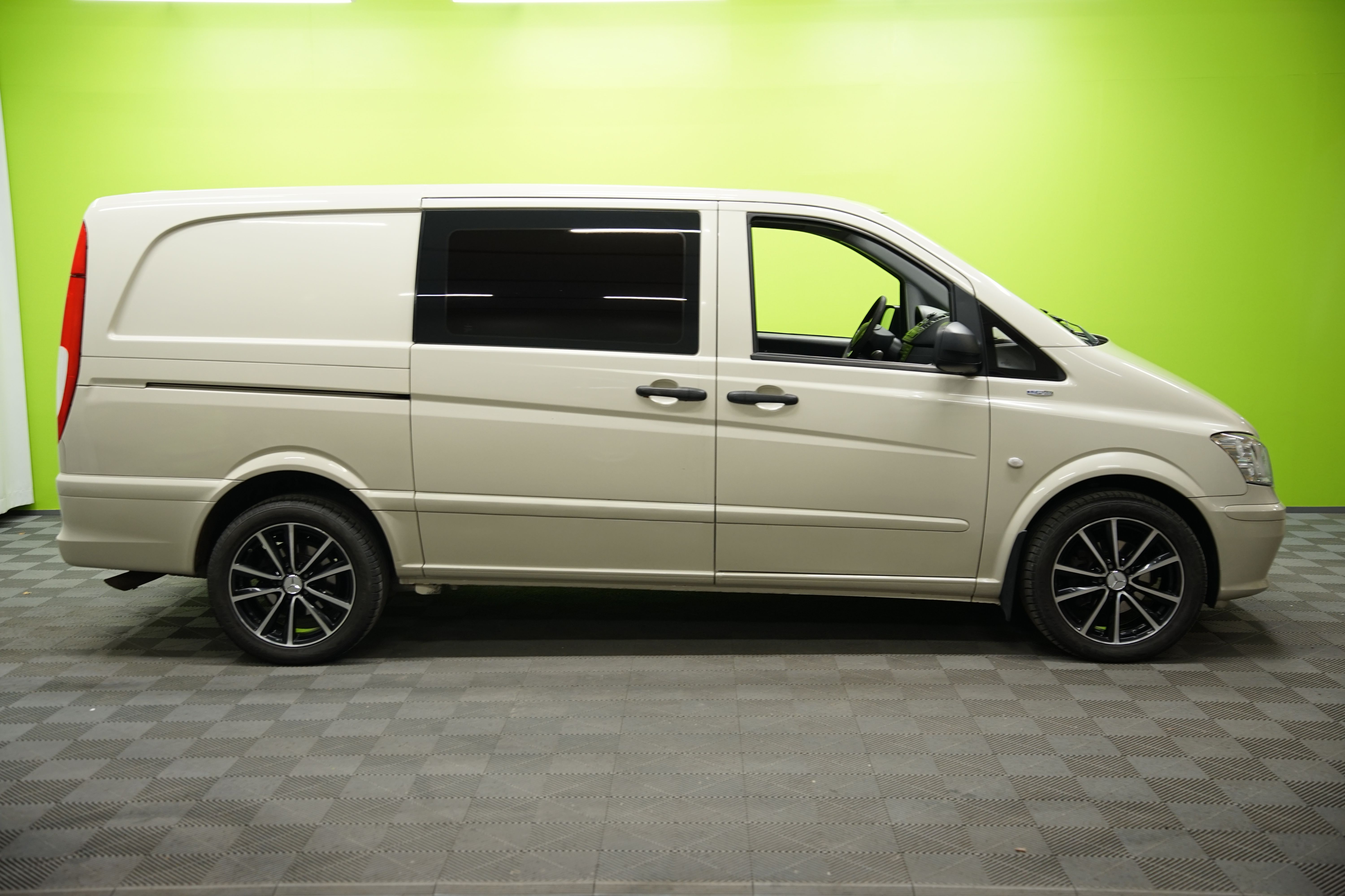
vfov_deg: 33.4
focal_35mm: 40
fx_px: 1494
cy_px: 448
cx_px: 672
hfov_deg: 48.5
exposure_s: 1/50
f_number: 3.2
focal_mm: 40
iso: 640
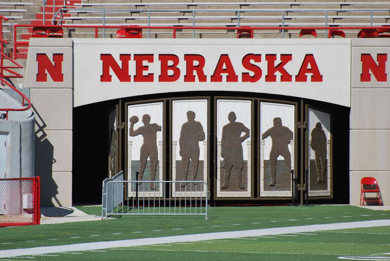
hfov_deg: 4.6
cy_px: 130
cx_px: 195
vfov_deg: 3.1
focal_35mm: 450
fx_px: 4880
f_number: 5.6
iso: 200
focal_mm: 300
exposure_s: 1/1250
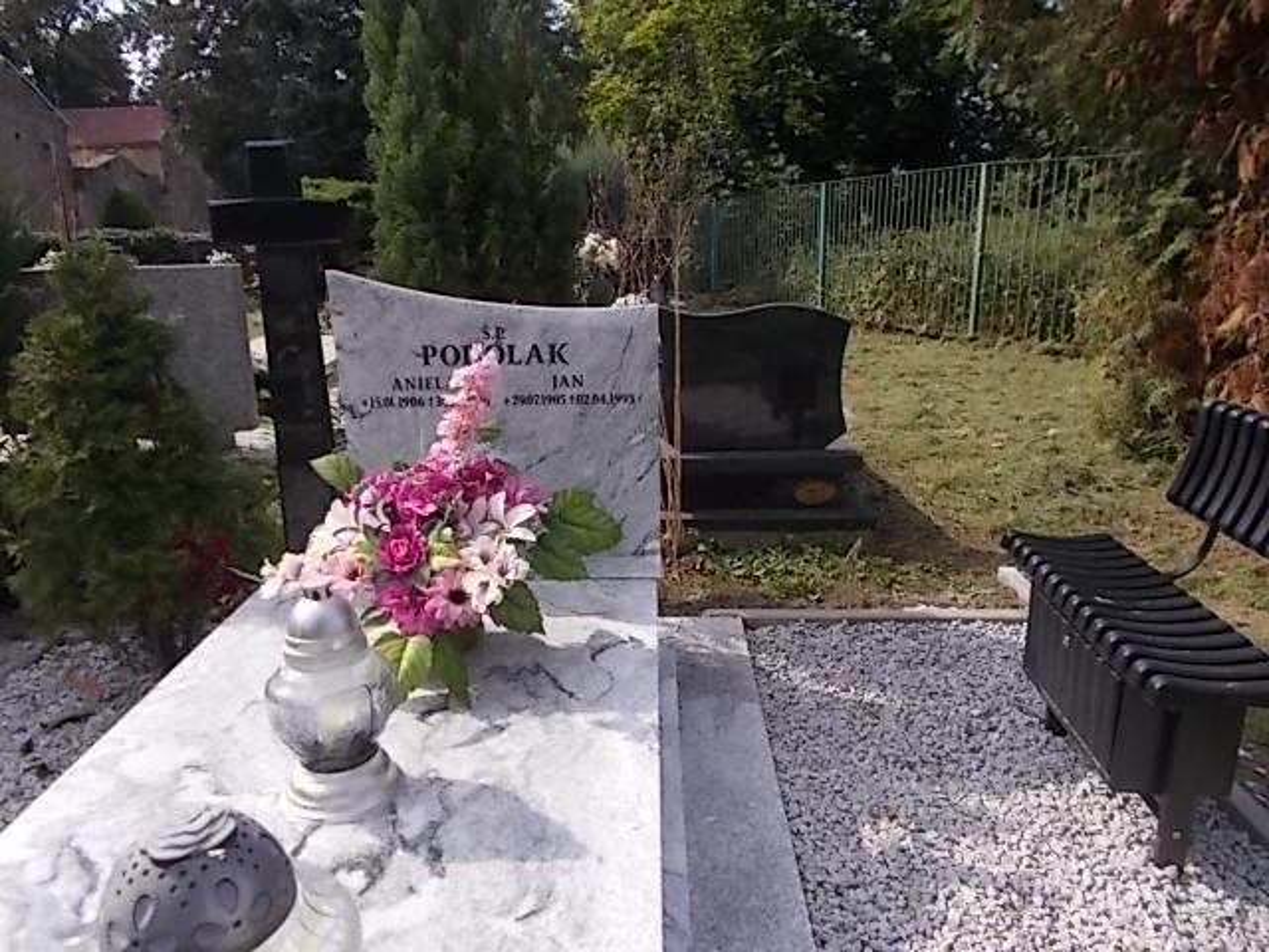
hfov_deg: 67.3
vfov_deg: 53.1
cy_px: 476
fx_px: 953
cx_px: 634
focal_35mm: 26
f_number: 8
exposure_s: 1/125
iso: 80
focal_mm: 4.6
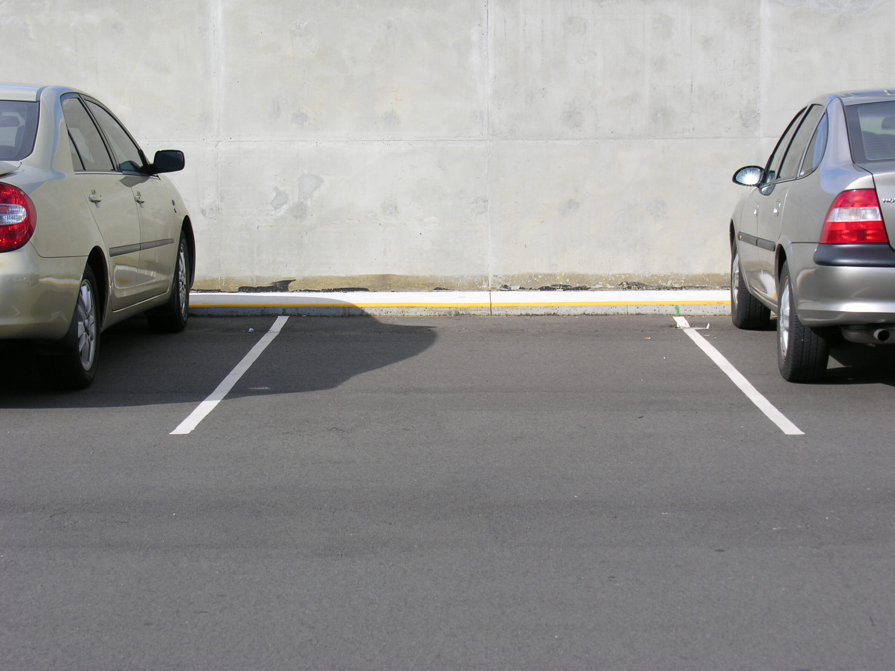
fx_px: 2224
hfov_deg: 22.8
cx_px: 448
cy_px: 336
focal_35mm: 86
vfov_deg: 17.2
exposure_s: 1/170
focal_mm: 21.8
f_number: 6.2
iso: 50
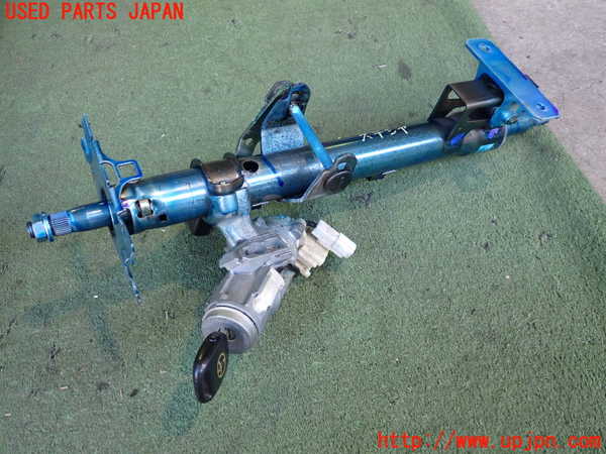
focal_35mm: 30
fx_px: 525
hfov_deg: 60.0
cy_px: 227
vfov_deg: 46.8
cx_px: 303
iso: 320
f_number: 2.3
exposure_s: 1/60
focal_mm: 5.4
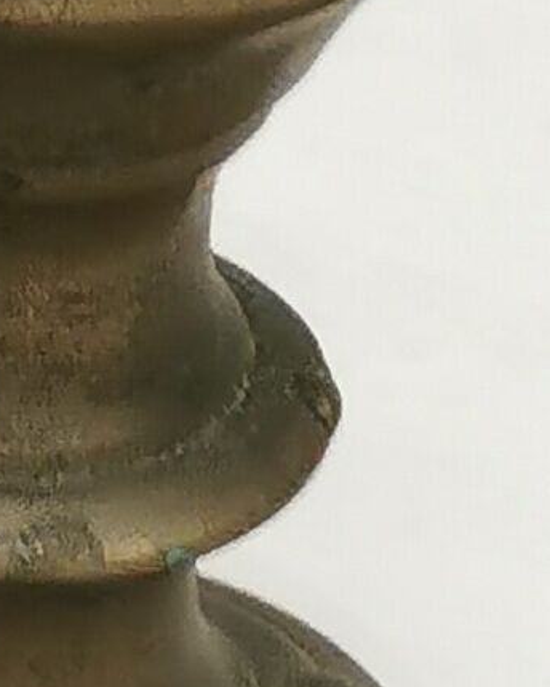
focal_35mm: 547
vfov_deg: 3.5
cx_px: 43
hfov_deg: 2.8
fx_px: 11130
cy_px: 37
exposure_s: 1/50
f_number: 1.8
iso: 125
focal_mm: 5.58
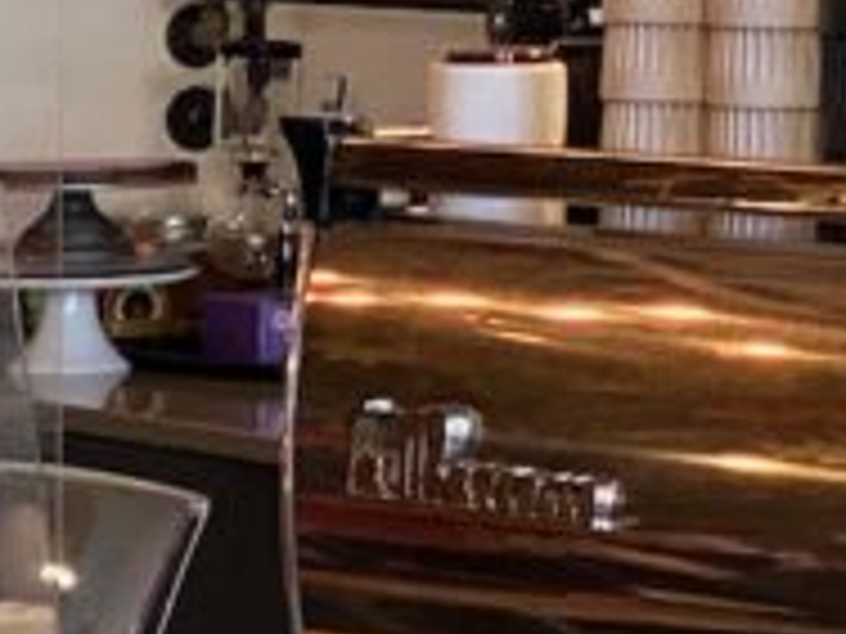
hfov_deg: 6.7
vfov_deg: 5.2
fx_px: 6916
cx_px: 1935
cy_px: 67
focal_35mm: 283
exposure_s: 1/120
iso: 160
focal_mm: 6
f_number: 2
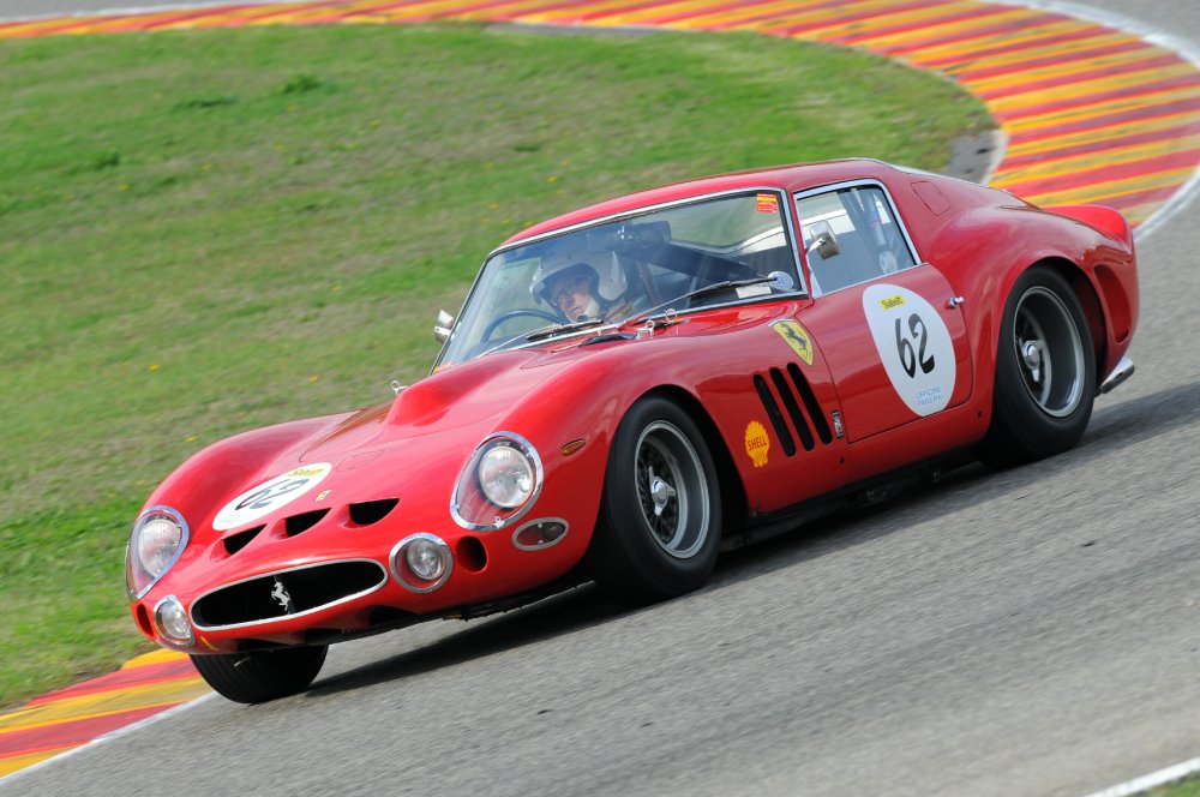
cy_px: 398
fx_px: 14980
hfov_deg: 4.6
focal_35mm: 450
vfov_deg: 3.0
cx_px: 600
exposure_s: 1/500
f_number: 7.1
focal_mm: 300
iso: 320
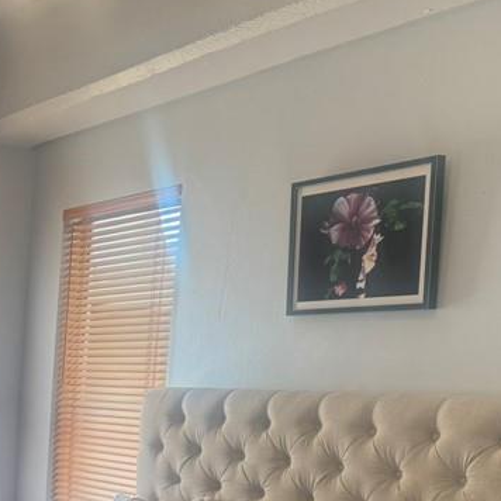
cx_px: -89
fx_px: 999
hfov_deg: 25.5
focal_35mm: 61
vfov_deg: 26.6
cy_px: 502
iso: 125
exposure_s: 1/121
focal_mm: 6.76
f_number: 1.78
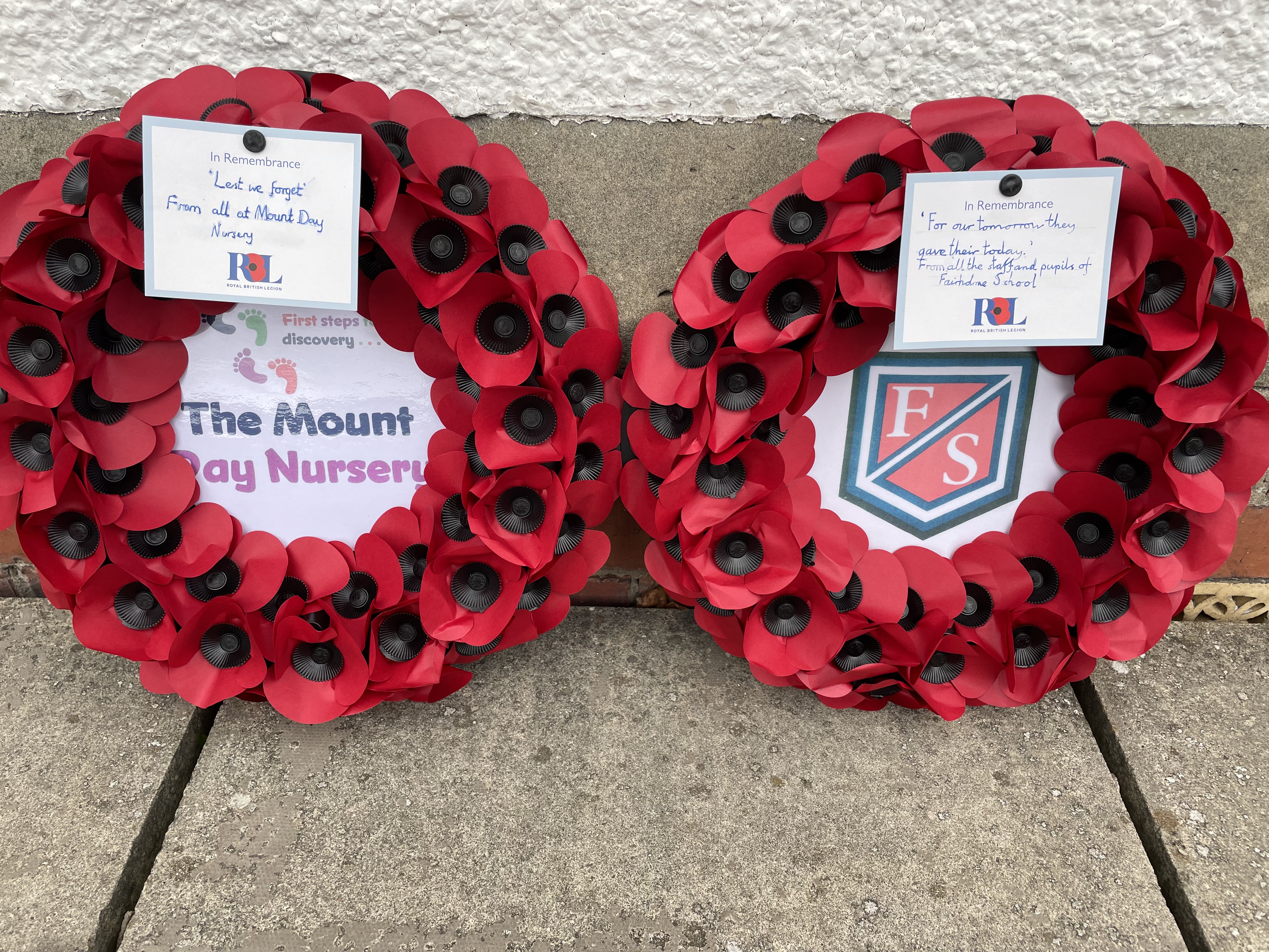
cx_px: 634
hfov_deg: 67.3
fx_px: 953
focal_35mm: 26
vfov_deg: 53.1
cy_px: 476
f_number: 1.6
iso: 32
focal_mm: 4.2
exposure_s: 1/121
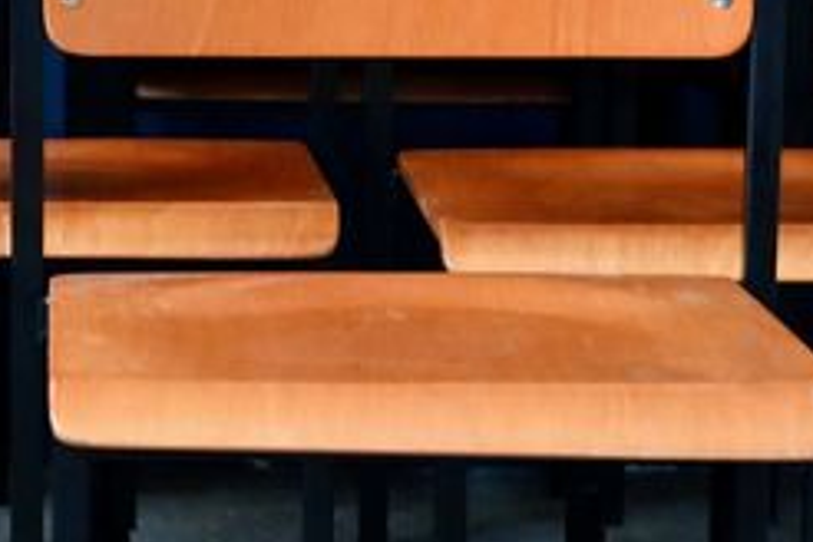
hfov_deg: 11.3
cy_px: 245
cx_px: -50
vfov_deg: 7.7
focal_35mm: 179
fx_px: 4042
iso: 2000
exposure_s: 1/50
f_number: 4
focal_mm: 44
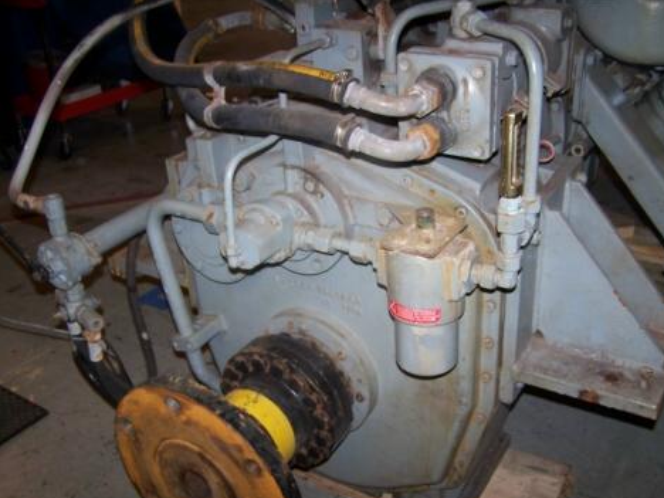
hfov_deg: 47.9
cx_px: 339
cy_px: 253
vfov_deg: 36.8
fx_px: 748
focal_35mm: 39
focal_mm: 6.3
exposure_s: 1/60
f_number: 2.8
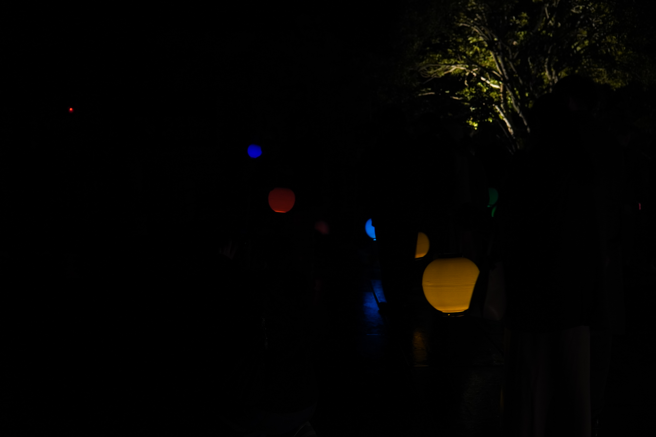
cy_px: 218
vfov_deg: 29.9
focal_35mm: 45
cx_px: 328
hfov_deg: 43.6
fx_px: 820
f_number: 3.2
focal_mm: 30
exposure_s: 1/25
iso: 1000
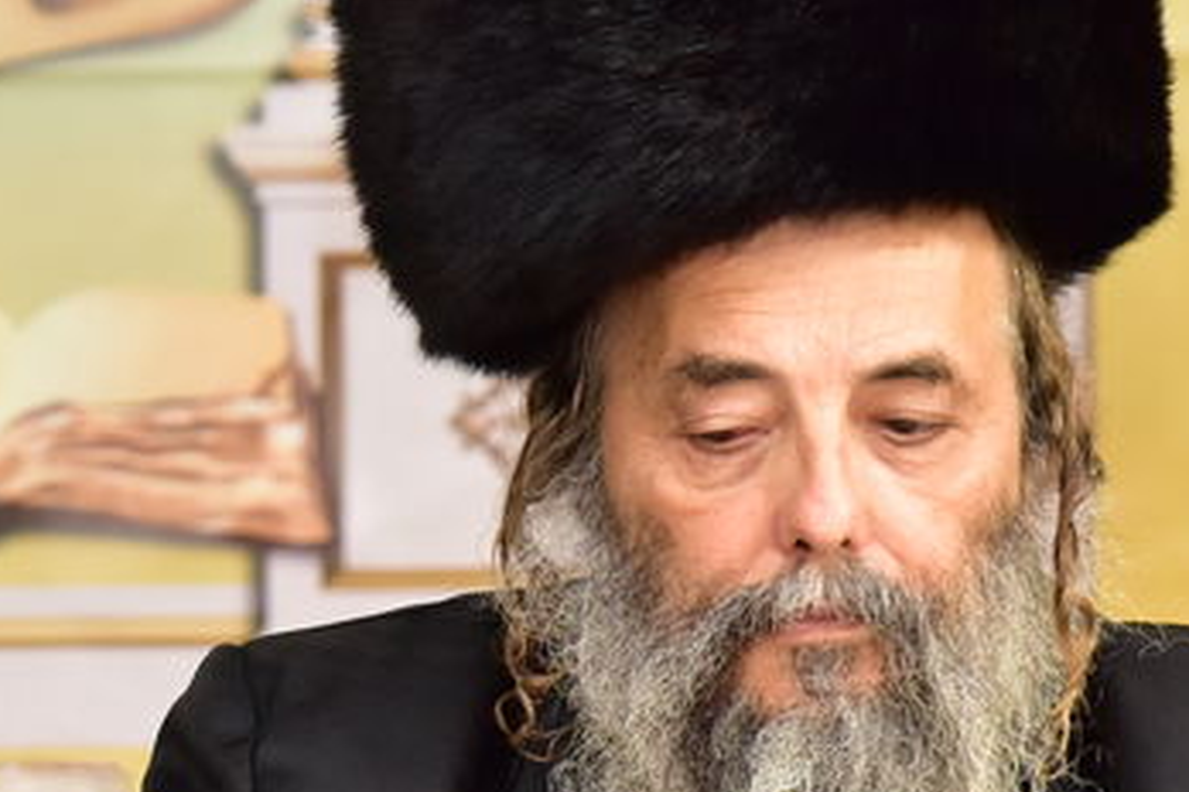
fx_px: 9313
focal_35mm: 282
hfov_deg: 7.3
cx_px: -147
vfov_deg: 4.9
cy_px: 469
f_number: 3.5
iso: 1600
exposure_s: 1/250
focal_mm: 70
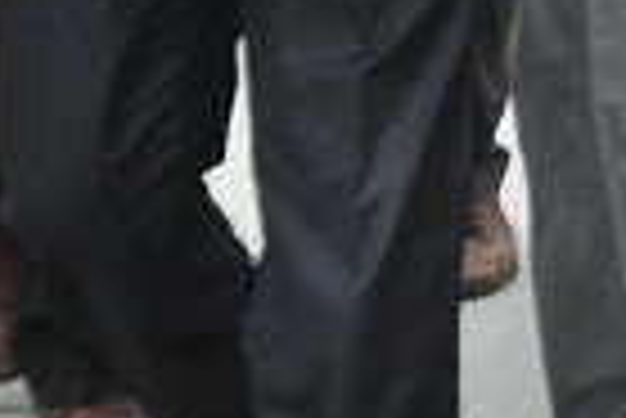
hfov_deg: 7.5
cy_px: -276
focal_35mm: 270
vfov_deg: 5.0
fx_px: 4700
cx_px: 966
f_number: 4
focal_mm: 26
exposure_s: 1/250
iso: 800
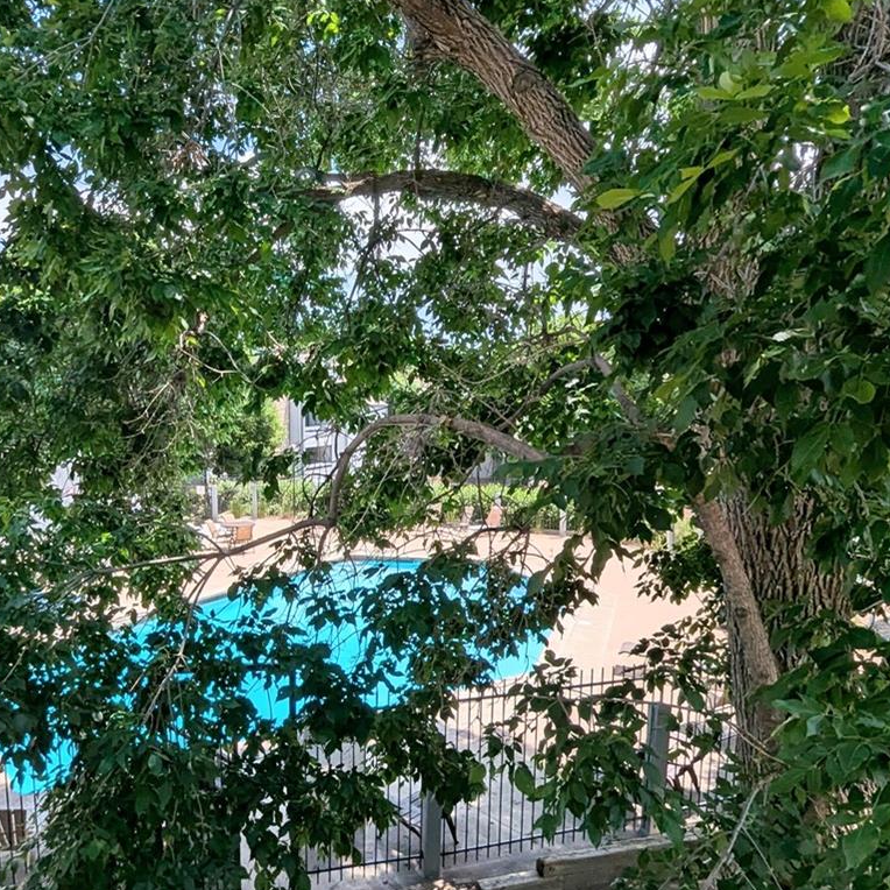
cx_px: 338
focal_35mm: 24
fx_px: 698
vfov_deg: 64.6
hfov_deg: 64.2
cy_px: 522
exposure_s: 1/1634
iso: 47
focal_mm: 1.95
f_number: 2.2
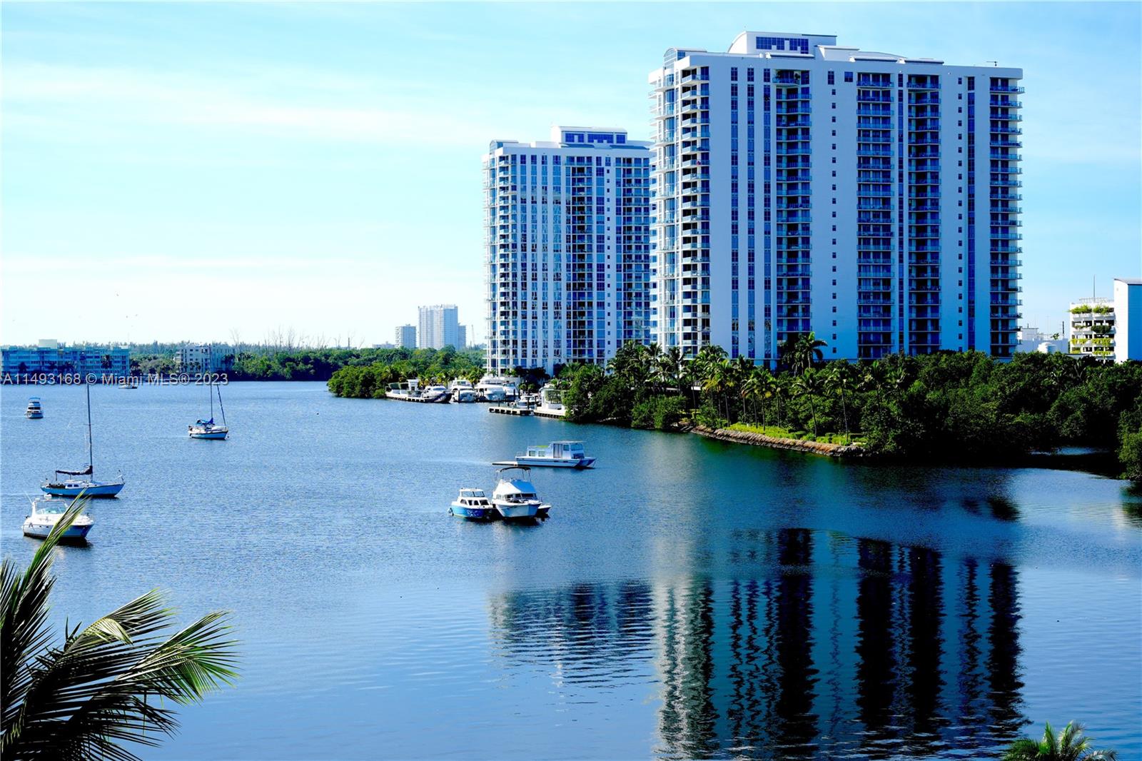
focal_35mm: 59
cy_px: 380
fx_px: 1865
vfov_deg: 23.1
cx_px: 571
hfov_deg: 34.0
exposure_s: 1/160
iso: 100
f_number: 10
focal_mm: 58.8
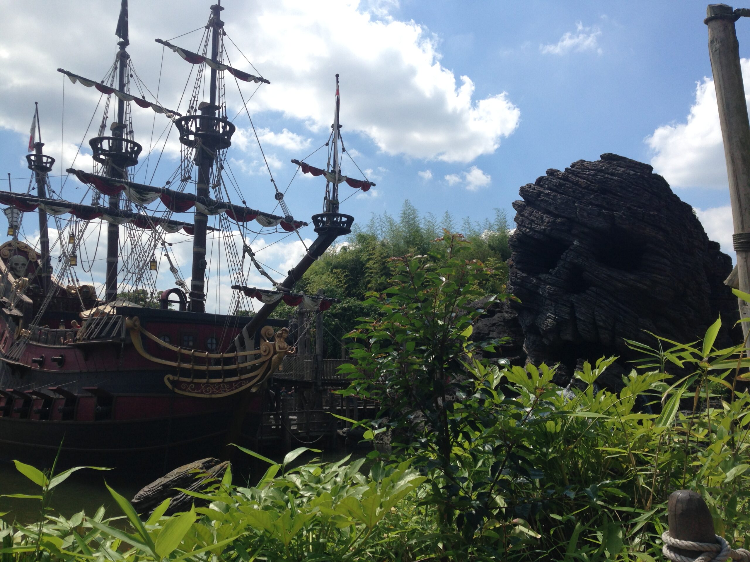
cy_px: 281
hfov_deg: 55.4
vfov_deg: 42.9
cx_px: 375
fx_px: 715
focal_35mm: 33
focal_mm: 4.12
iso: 50
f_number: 2.4
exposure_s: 1/2088
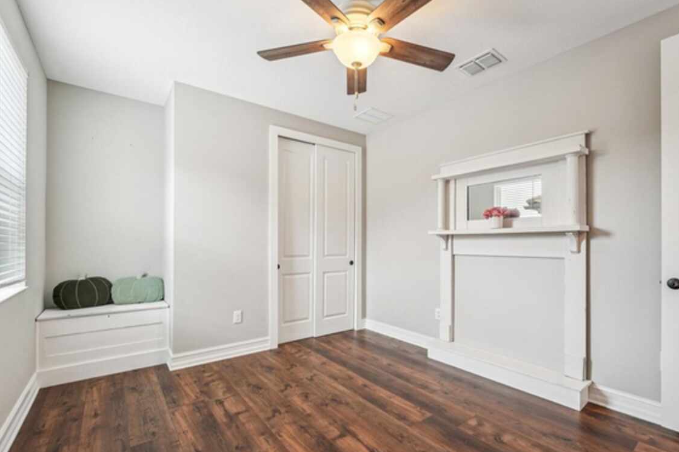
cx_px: 367
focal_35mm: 16
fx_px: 302
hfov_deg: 96.5
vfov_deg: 73.7
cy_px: 238
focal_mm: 14
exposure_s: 1/8
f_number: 8
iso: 200
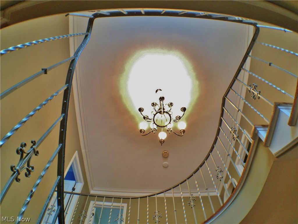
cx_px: 149
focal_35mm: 33
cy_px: 112
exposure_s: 1/20
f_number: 2.4
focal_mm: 4.12
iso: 100
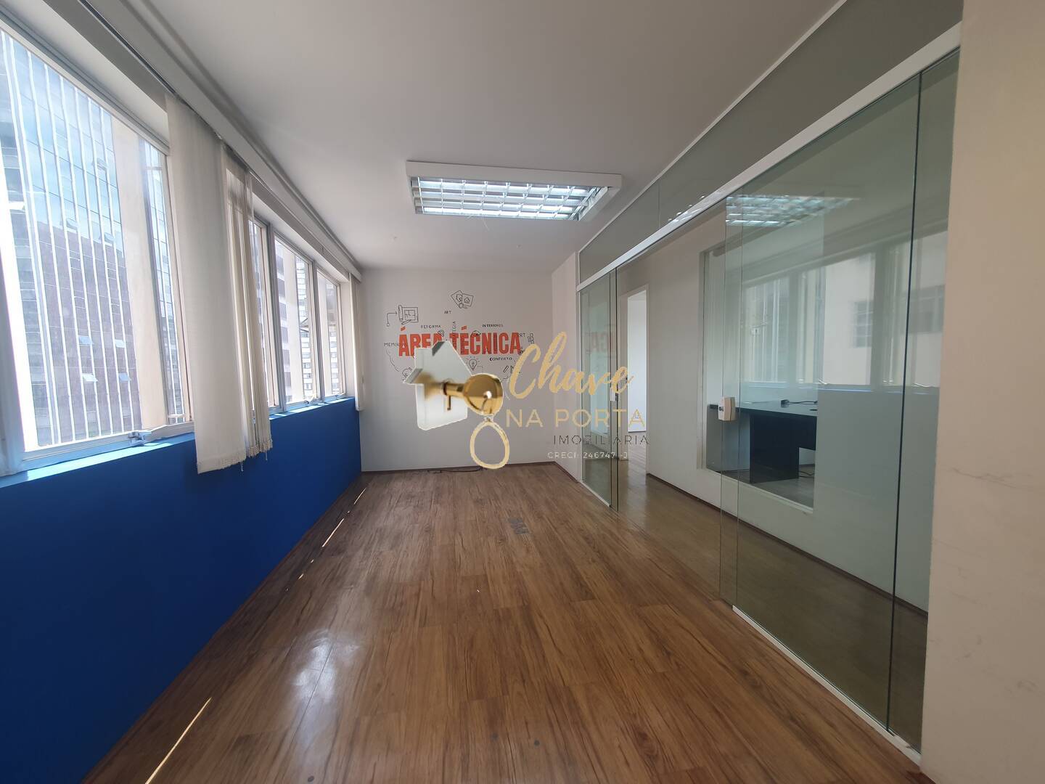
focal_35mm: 13
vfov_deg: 89.9
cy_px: 392
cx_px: 522
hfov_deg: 106.2
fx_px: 392
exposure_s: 1/60
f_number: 2.2
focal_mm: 1.8
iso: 50
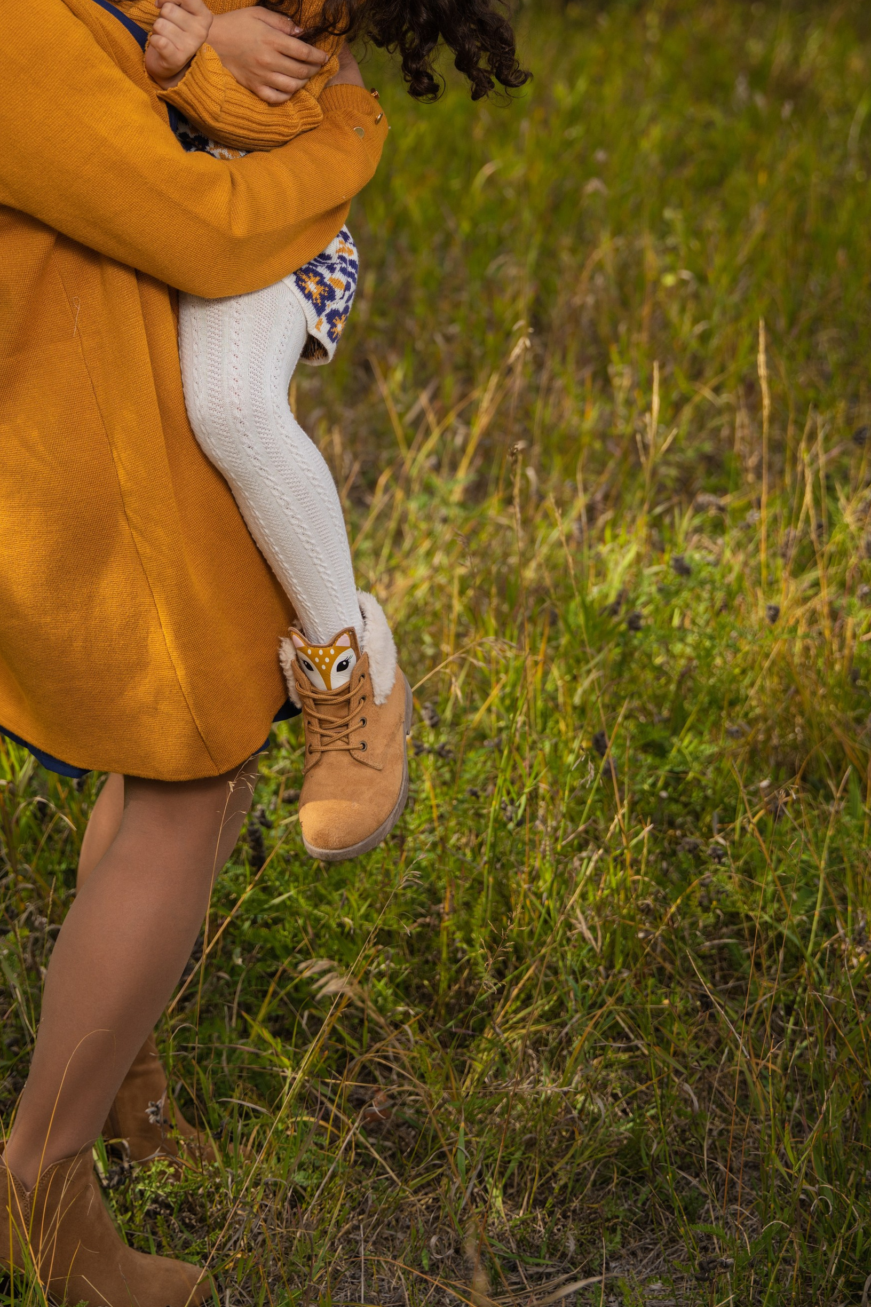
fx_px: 2522
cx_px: 287
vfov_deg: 28.6
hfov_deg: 19.5
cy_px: 318
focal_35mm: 69
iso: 125
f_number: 2.8
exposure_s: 1/1600
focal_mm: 44.3
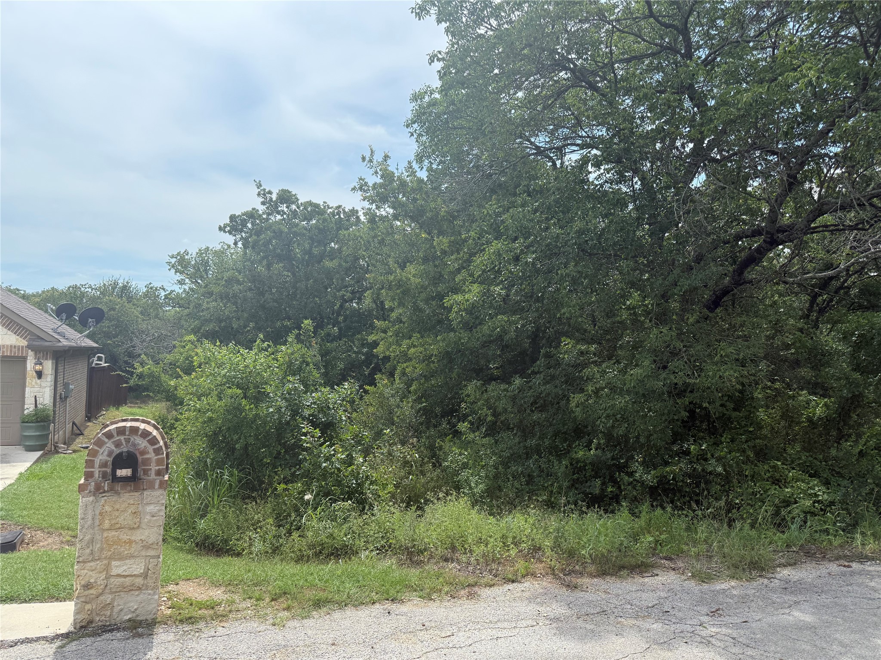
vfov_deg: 56.8
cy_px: 330
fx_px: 611
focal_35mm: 24
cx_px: 440
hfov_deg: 71.6
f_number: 1.78
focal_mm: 6.76
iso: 100
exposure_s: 1/3759
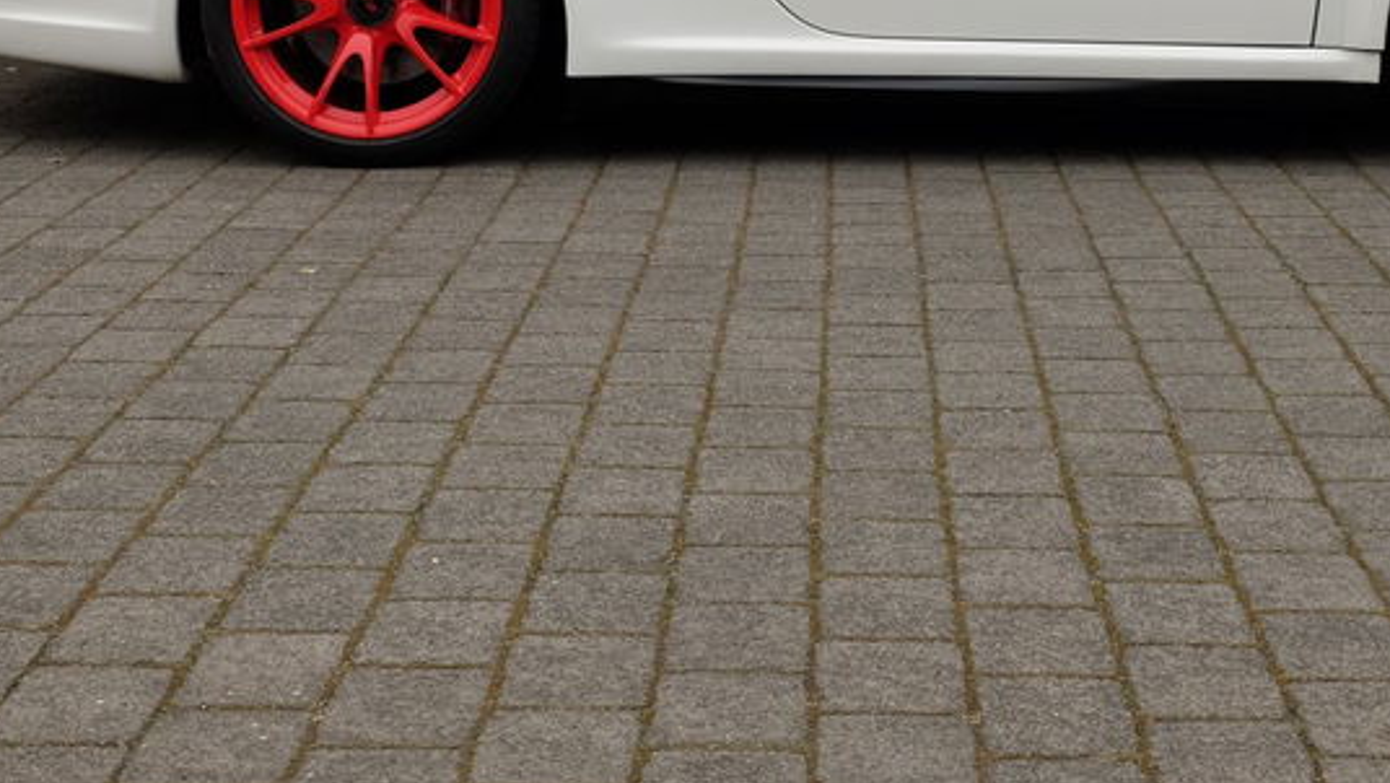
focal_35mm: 76
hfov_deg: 27.7
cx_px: 892
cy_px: -70
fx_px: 2802
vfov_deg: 15.5
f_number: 5.6
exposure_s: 1/160
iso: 200
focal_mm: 25.4
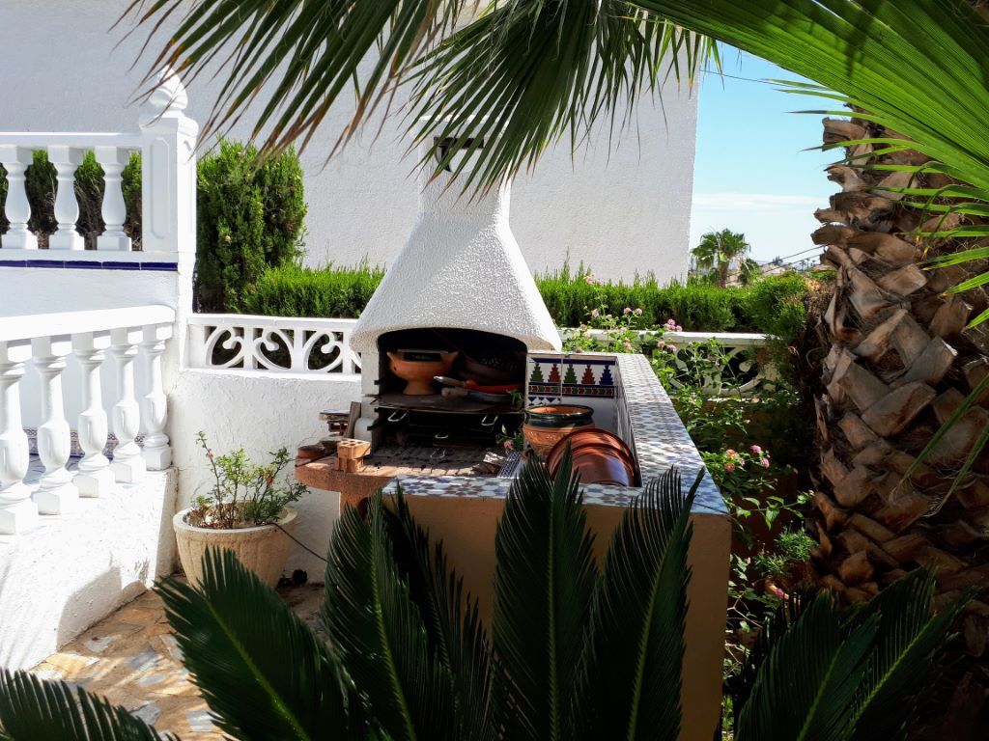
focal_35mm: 27
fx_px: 771
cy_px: 370
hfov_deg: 65.3
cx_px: 494
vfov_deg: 51.4
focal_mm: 3.6
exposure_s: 1/902
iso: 40
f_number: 1.9
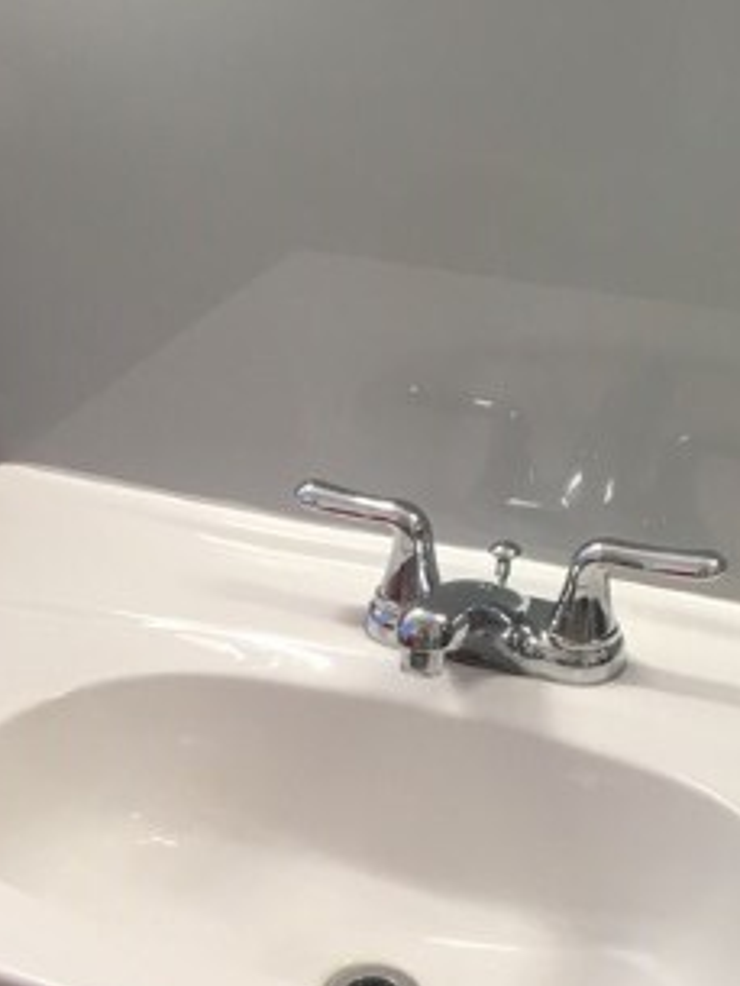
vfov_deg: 24.9
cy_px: 1080
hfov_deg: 19.8
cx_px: 71
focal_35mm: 73
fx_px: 2079
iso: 50
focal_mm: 4.15
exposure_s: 1/30
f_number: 2.2
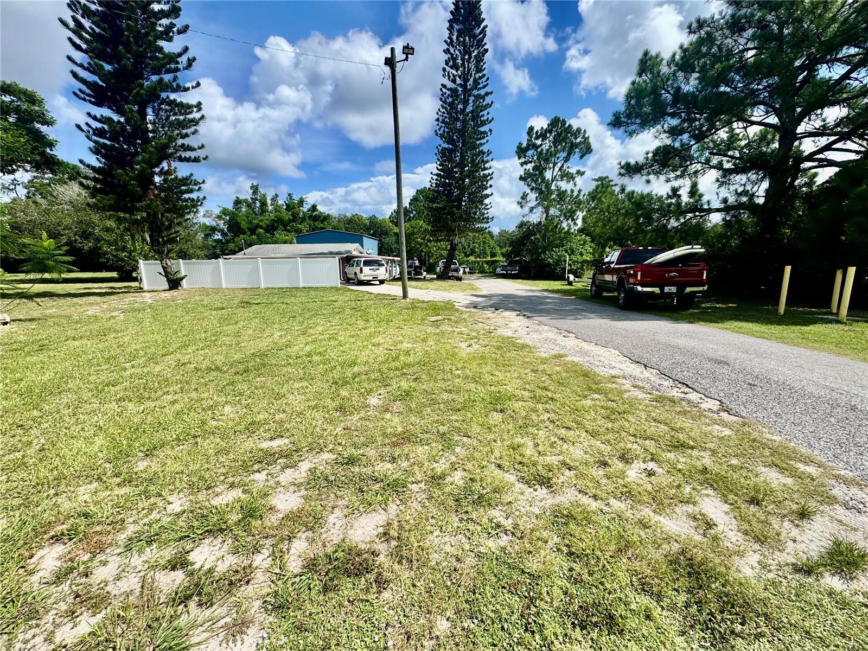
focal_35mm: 14
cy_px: 326
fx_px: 351
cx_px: 434
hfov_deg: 102.1
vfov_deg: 85.7
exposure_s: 1/2028
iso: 40
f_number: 2.2
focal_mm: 2.22
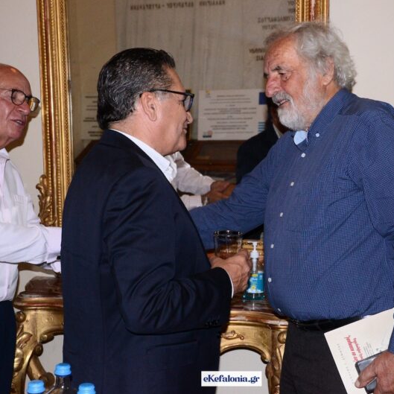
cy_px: 196
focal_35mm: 54
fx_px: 695
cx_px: 226
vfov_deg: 31.6
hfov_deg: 31.6
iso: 1600
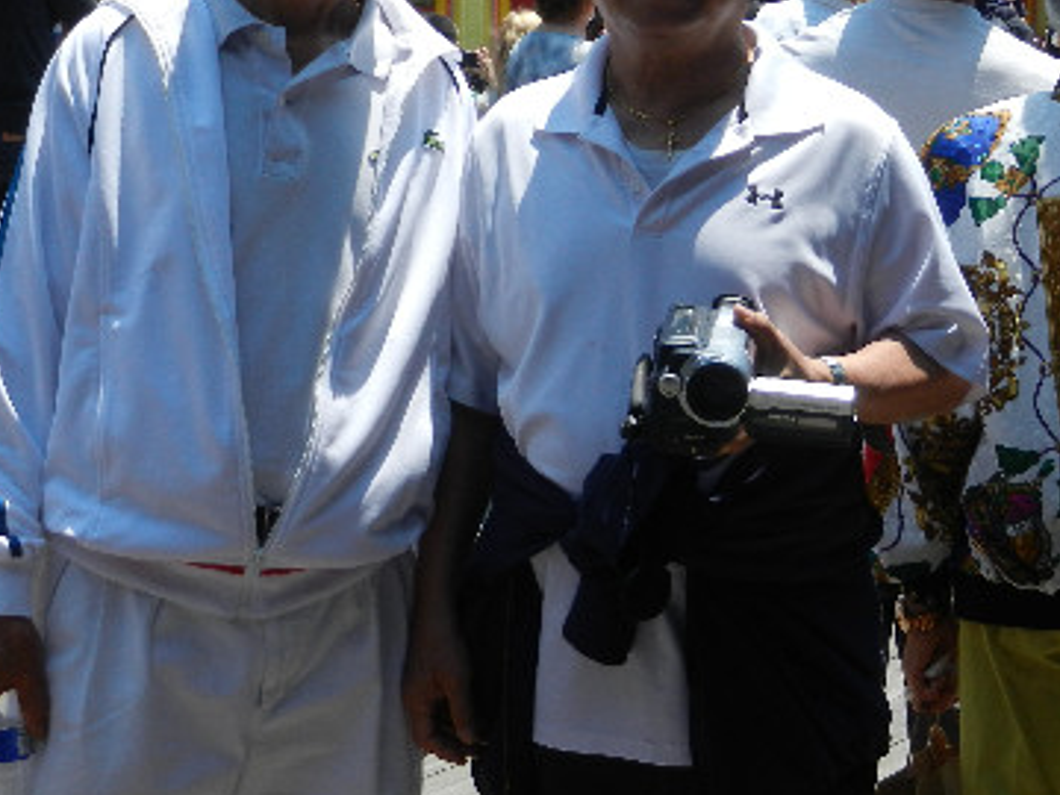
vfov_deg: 18.2
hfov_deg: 24.4
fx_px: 2450
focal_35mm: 80
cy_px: 106
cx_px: 592
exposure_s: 1/1000
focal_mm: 8.2
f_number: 4.2
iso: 160
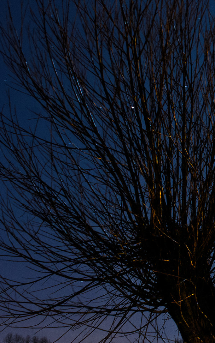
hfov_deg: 11.1
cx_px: 339
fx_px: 1059
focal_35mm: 113
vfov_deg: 18.4
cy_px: 121
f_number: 10
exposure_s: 30
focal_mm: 30
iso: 500
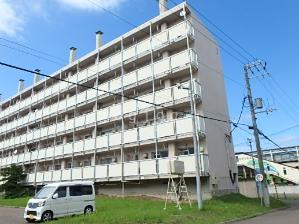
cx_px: 141
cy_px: 116
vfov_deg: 53.1
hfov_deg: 67.2
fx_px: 225
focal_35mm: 26
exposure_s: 1/1000
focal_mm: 3.7
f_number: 3.5
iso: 125
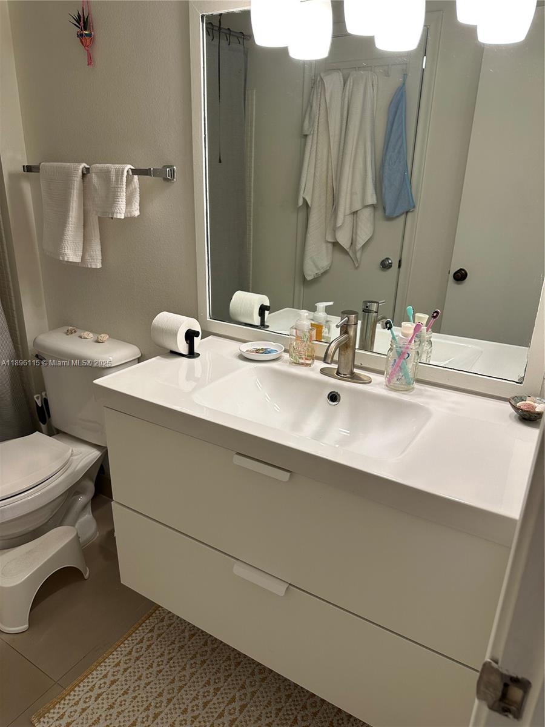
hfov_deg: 56.8
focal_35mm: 24
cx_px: 272
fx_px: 504
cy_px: 364
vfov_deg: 71.6
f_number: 1.78
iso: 80
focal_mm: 6.86
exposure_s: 1/121
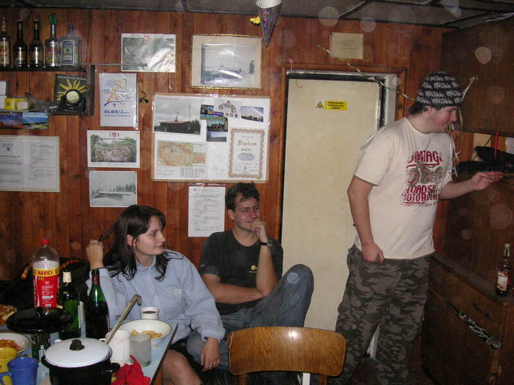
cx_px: 257
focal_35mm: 37
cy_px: 192
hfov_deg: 50.1
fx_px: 549
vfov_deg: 38.7
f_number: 2.8
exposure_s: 1/45
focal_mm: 6.1
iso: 160
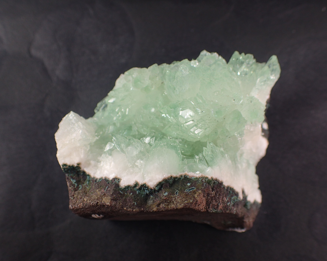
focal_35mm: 32
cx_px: 172
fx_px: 310
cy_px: 133
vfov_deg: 45.8
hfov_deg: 55.6
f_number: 2.3
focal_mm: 5.5
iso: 100
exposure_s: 1/250
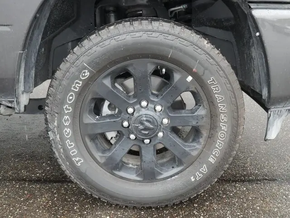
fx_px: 335
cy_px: 109
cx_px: 145
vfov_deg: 36.0
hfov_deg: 46.8
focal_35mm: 40
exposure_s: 1/60
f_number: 10
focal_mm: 20
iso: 3200
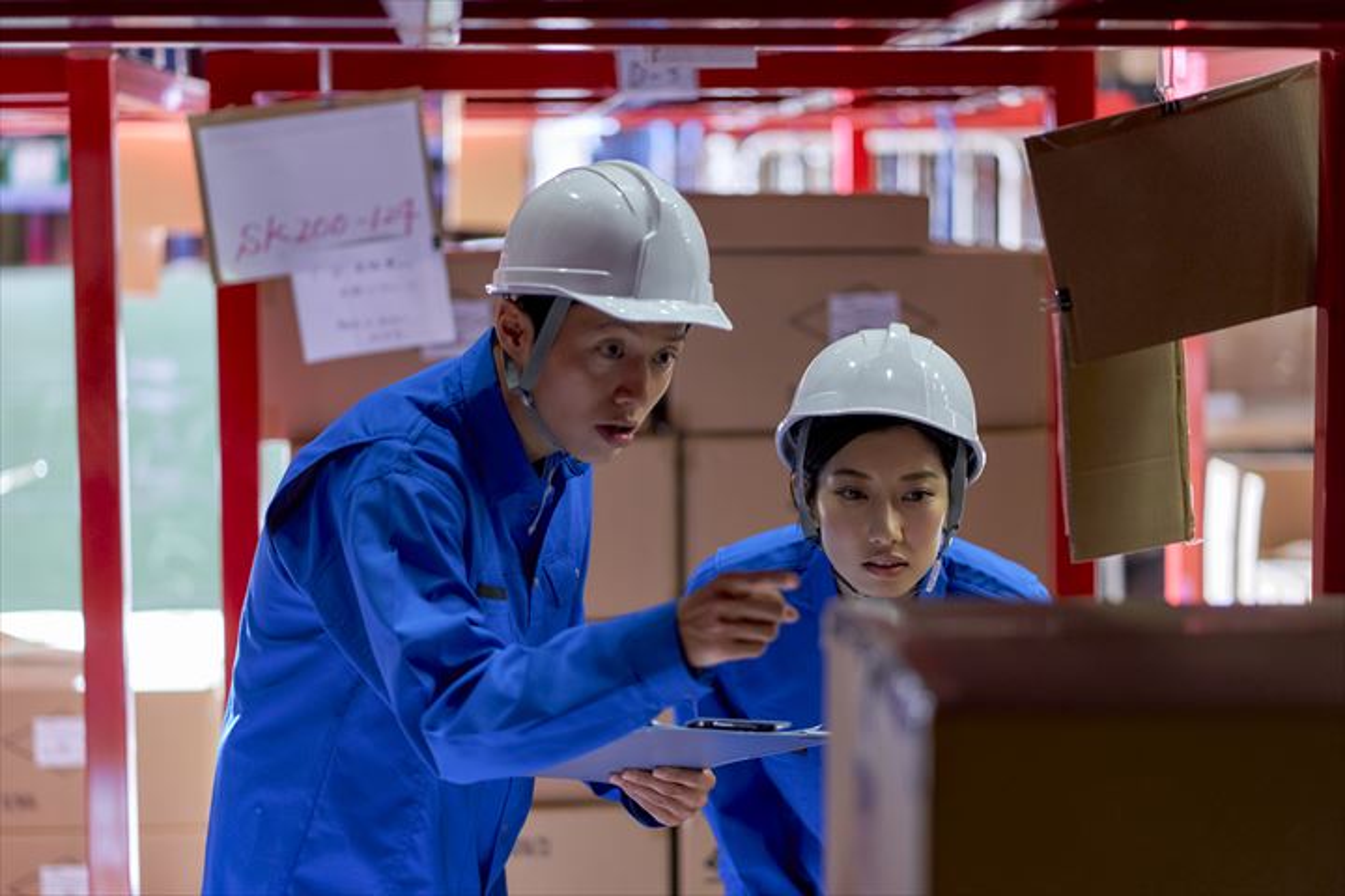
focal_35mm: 85
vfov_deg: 16.1
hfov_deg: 23.9
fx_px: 3175
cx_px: 672
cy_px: 448
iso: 500
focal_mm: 85
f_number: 1.8
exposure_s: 1/100
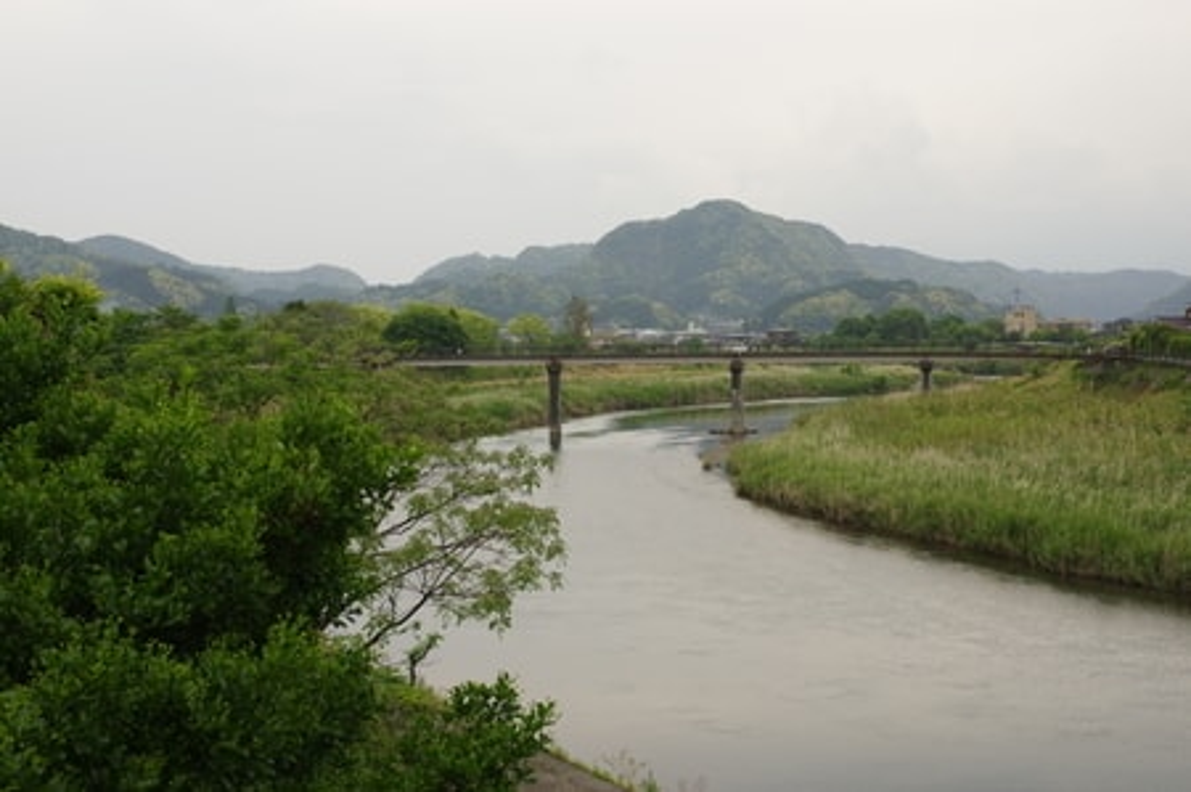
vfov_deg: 29.2
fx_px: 1520
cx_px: 596
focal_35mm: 46
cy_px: 396
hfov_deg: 42.8
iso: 200
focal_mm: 31
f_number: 8
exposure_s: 1/100
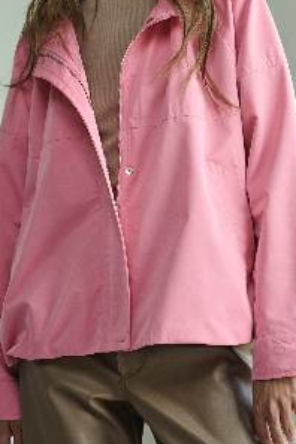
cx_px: 155
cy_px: 100
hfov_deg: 12.1
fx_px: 1394
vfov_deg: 18.0
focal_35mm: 113
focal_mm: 48
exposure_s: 1/200
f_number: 4
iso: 200
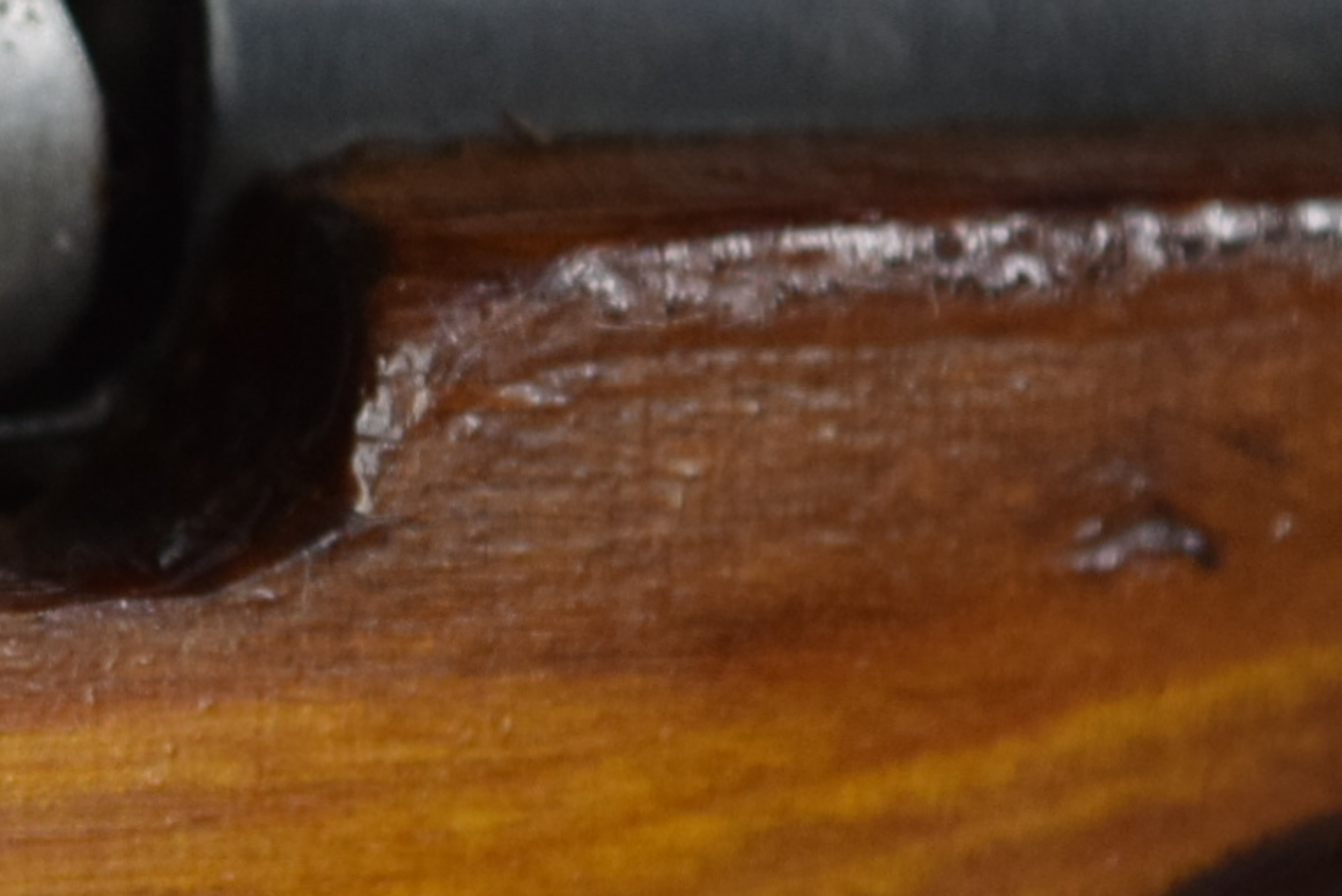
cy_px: 40
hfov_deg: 6.2
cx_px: -935
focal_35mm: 324
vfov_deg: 4.2
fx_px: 12083
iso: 1000
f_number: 5.6
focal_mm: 55
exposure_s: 1/125
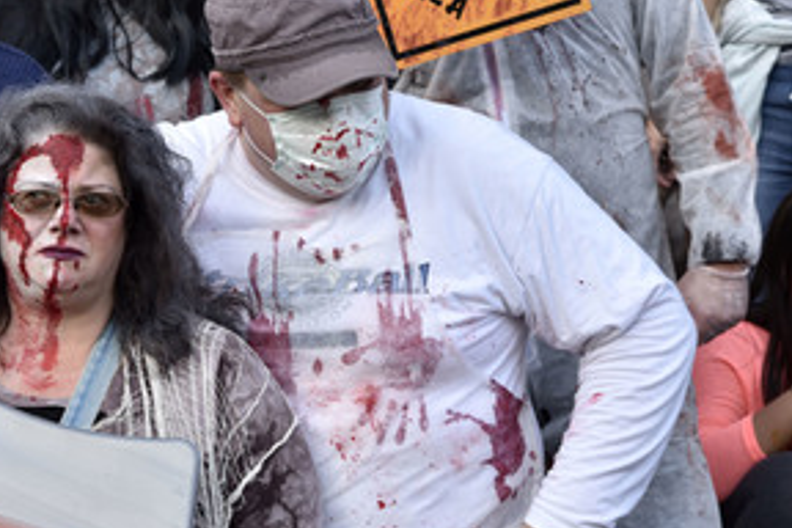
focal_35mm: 122
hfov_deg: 16.8
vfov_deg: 11.2
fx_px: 2684
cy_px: 226
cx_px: 293
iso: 400
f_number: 7.1
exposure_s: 1/200
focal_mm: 78
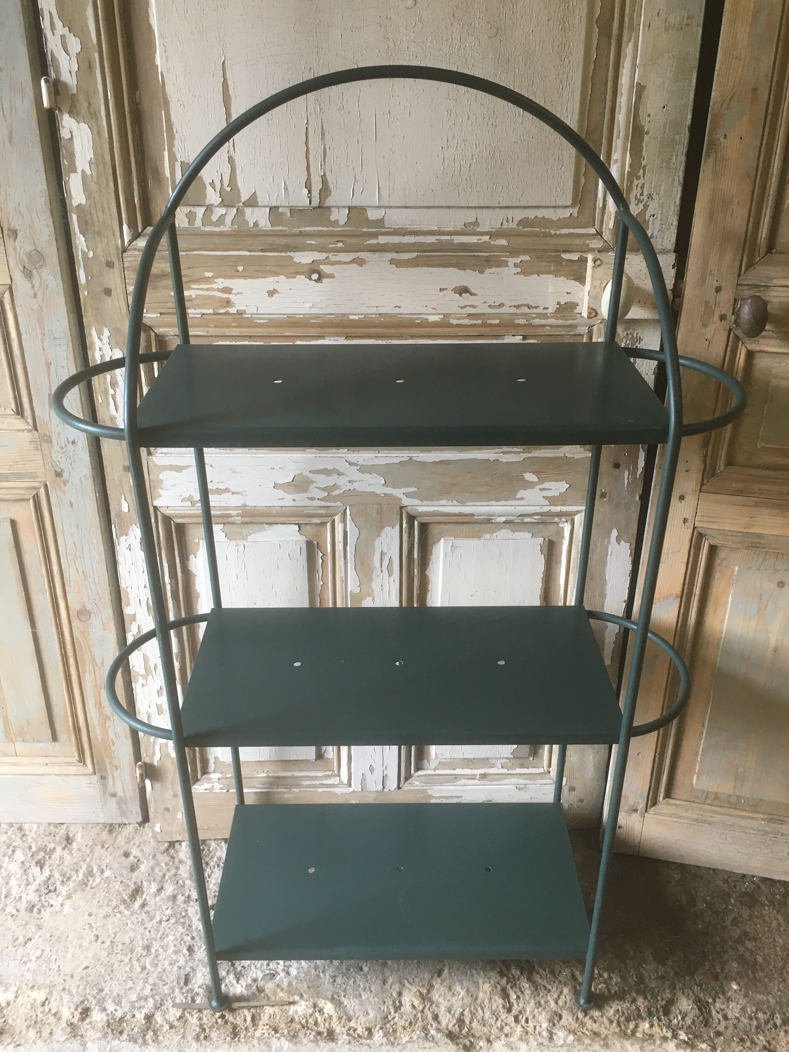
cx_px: 394
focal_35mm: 29
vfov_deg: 61.7
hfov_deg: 48.2
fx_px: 881
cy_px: 526
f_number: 2.2
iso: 100
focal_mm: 4.15
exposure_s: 1/33
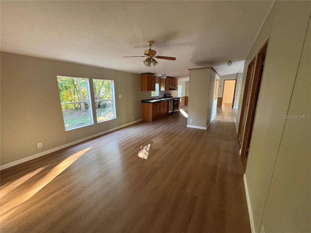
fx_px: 126
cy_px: 116
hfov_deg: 102.1
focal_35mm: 14
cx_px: 156
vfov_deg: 85.7
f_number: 2.2
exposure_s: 1/60
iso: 500
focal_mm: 2.22
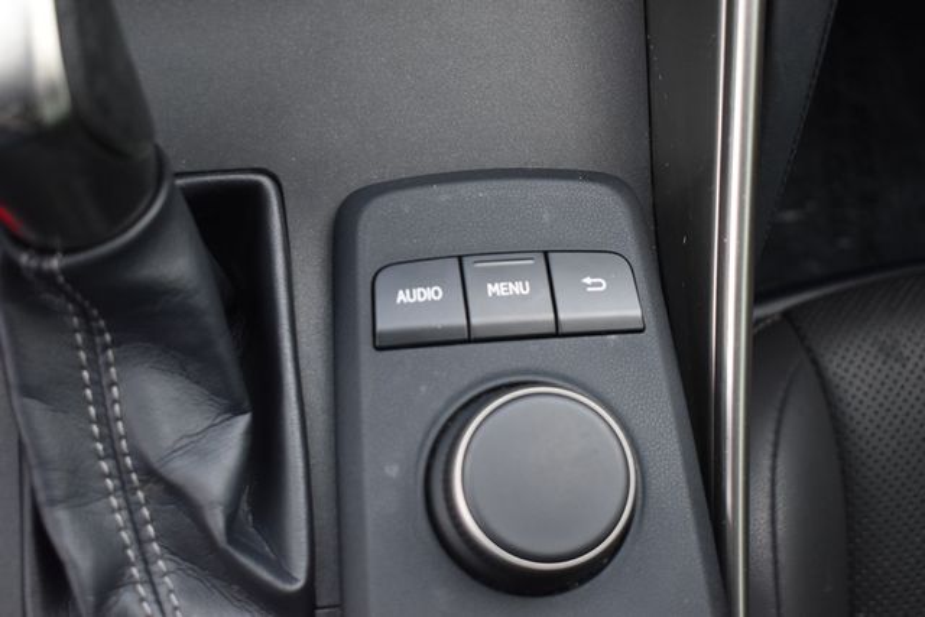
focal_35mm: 45
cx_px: 462
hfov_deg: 43.6
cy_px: 308
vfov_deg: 29.9
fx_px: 1156
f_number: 4.2
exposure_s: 1/125
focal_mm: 30
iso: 1000
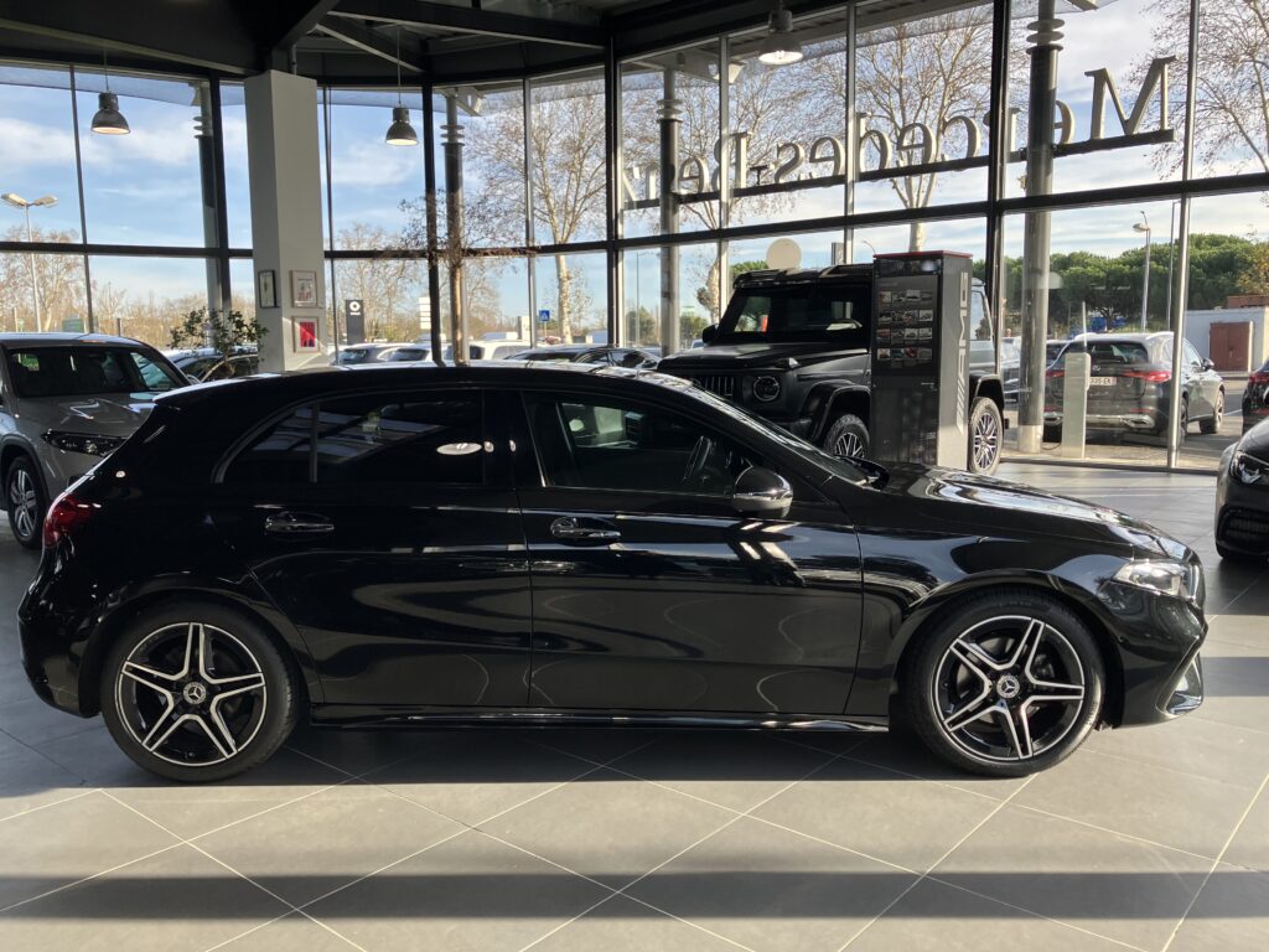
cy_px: 476
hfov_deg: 63.4
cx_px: 634
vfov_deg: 49.7
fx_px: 1026
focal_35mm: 28
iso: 32
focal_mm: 3.99
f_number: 1.8
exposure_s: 1/330
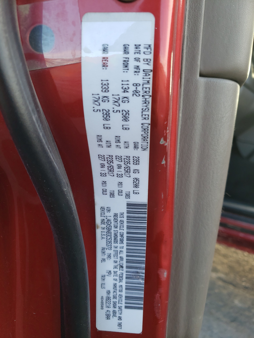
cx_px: 127
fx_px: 254
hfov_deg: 53.1
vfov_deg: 67.3
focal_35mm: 26
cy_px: 169
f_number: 1.5
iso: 50
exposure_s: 1/169
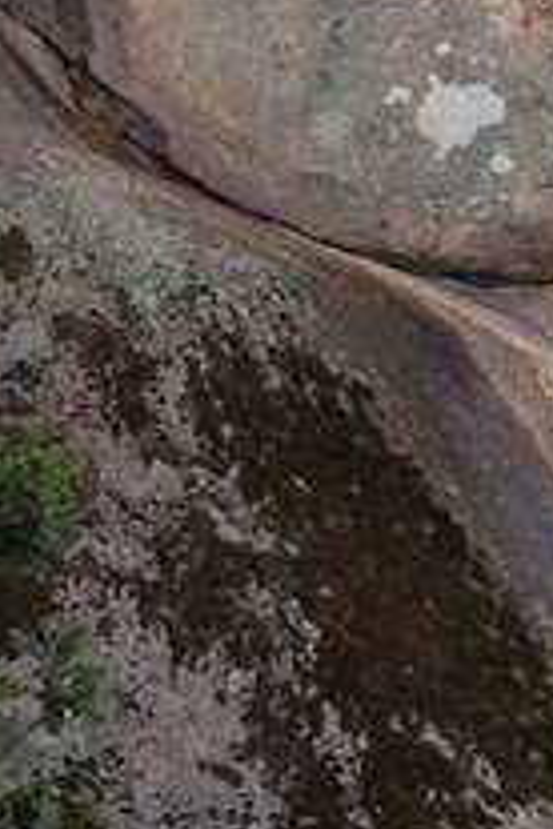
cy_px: 561
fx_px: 6497
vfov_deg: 7.3
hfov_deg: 4.6
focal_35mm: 282
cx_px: 1952
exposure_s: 1/365
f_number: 2.4
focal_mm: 4.28
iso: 50
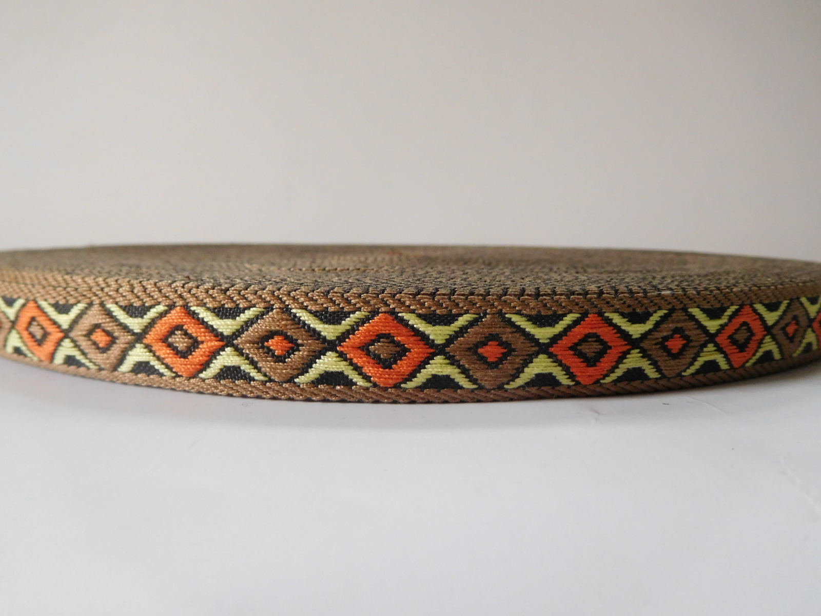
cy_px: 308
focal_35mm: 25
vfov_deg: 54.9
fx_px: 593
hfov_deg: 69.4
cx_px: 410
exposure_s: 1/15
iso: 400
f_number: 3.4
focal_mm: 4.5
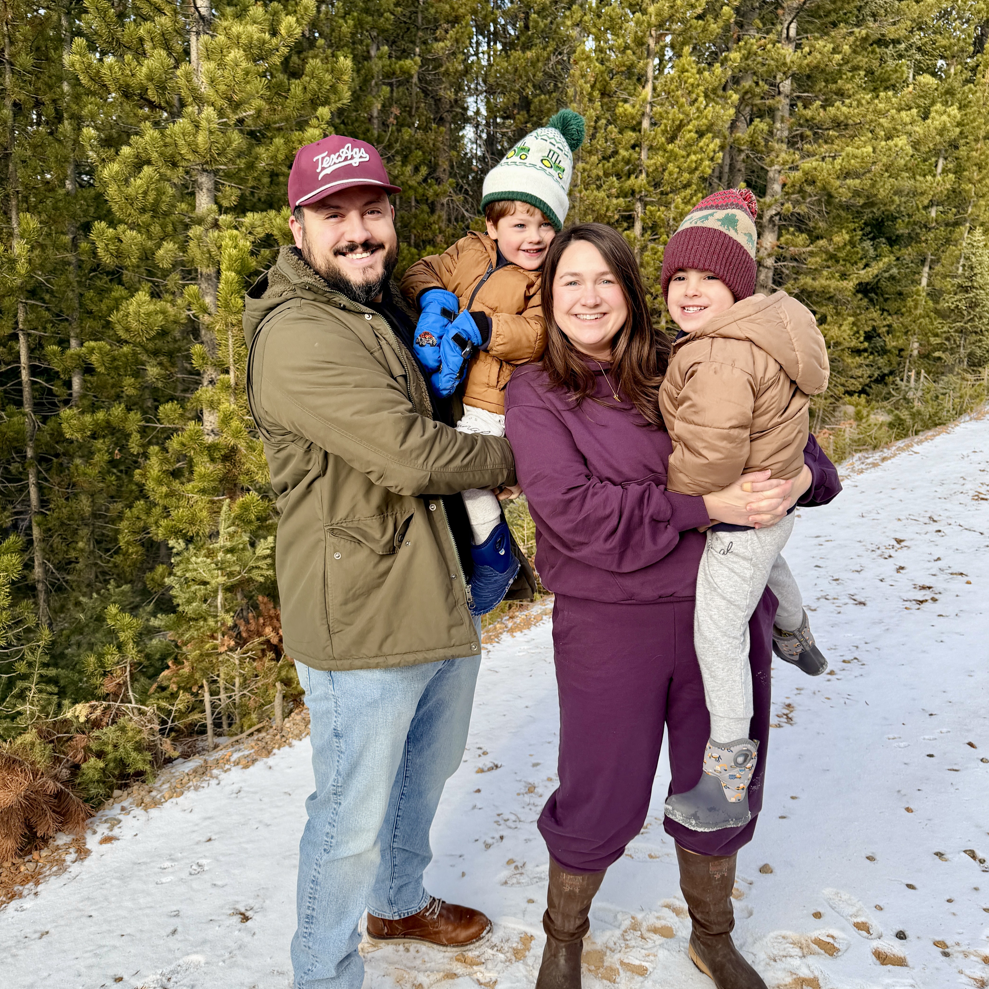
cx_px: 504
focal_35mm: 29
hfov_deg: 55.6
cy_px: 456
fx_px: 937
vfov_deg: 55.6
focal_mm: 6.76
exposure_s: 1/858
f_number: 1.78
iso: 80
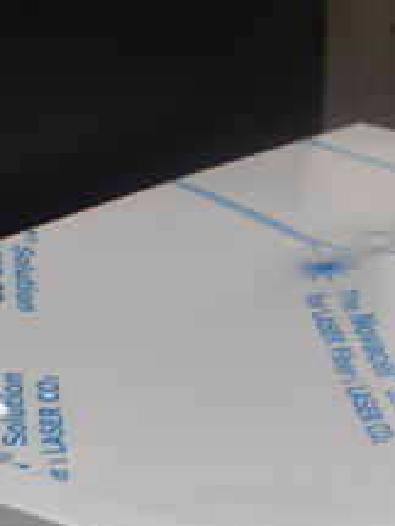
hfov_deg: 13.4
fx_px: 1674
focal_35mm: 110
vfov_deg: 16.3
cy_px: 798
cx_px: 334
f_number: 3.5
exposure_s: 1/125
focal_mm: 18
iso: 1000
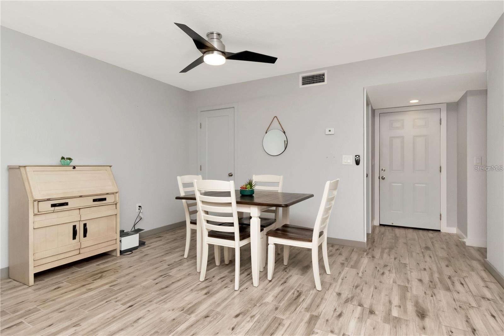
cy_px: 168
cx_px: 252
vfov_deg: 67.4
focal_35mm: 18
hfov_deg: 90.0
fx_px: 252
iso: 1600
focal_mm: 12
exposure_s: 1/200
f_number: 14
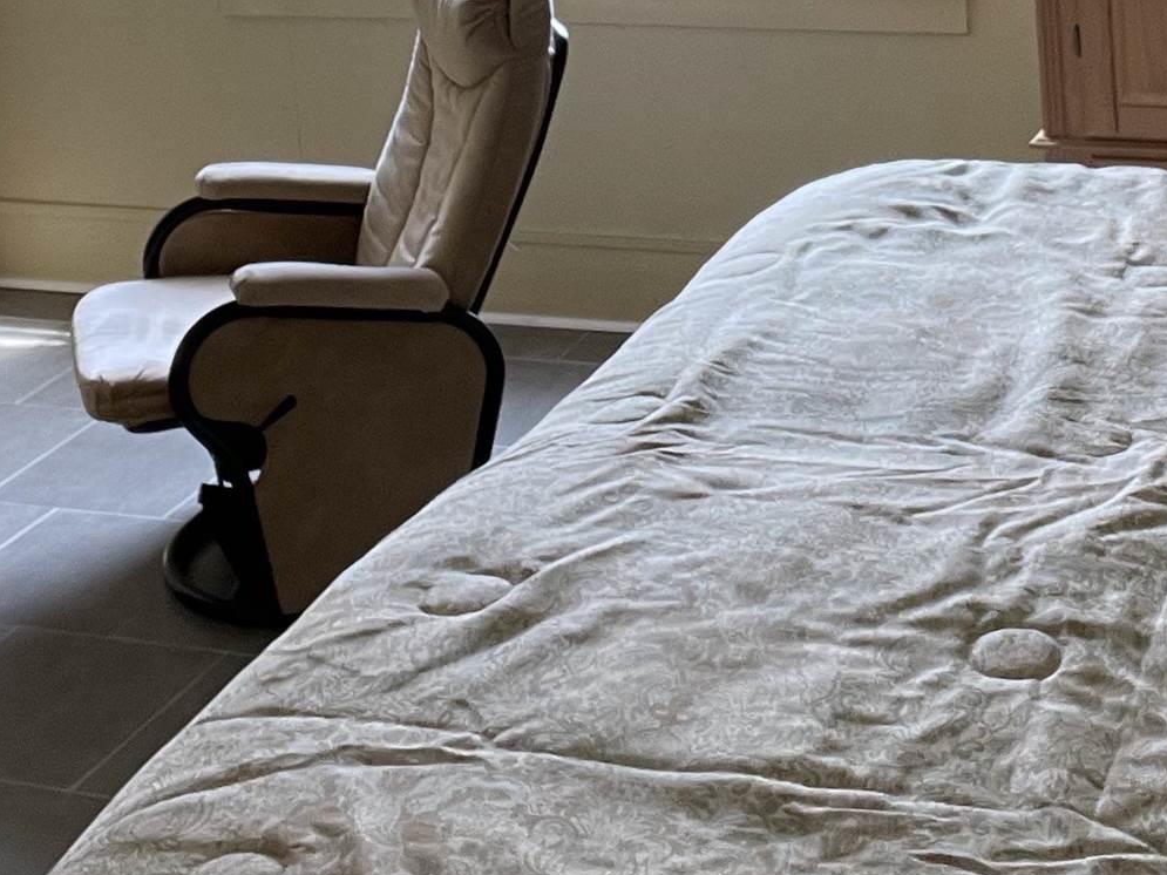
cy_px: -189
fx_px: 2393
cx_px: 766
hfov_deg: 27.3
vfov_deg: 19.5
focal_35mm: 71
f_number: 2.2
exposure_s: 1/60
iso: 100
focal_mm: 2.71
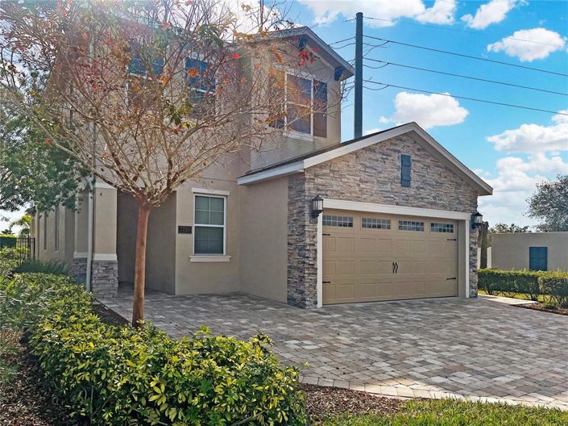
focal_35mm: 26
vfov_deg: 53.0
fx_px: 426
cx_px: 284
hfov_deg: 67.3
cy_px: 213
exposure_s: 1/8403
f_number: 1.6
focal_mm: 5.1
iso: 50
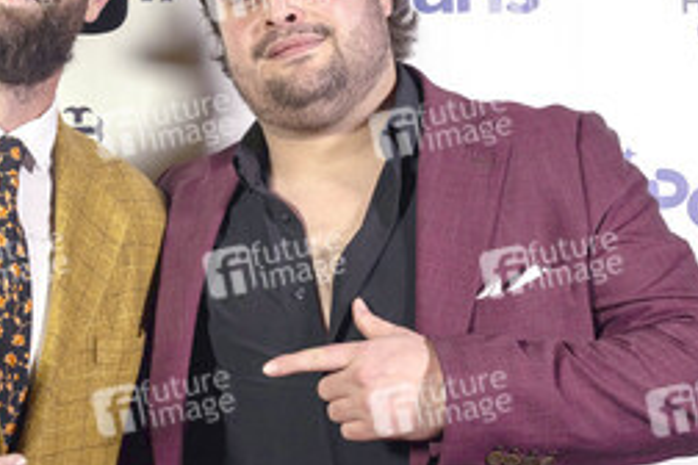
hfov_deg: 26.1
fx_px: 1493
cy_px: 197
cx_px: 201
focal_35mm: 77
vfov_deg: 17.7
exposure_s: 1/200
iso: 800
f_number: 5
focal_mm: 43
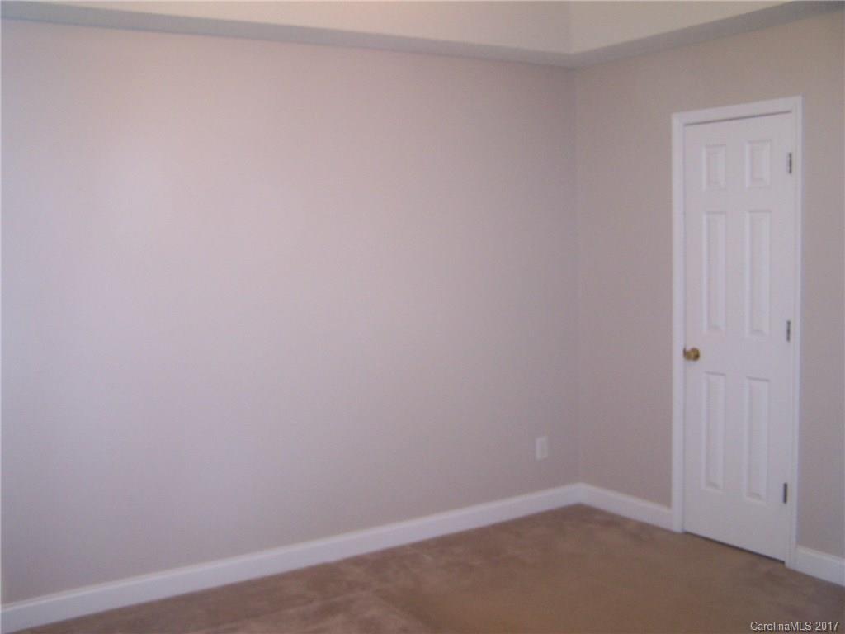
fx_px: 928
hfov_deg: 49.0
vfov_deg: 37.7
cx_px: 422
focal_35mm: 38
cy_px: 317
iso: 140
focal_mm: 6.3
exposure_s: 1/60
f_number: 2.8
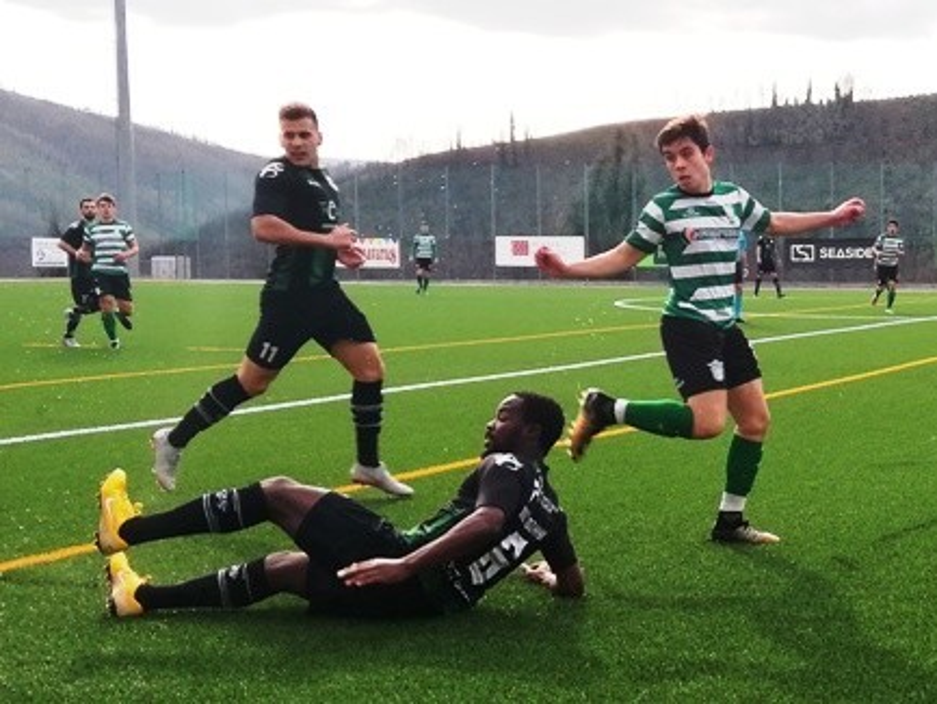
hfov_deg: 67.3
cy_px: 352
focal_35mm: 26
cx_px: 468
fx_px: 704
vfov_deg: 53.1
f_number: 2.2
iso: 50
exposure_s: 1/495
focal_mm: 3.81
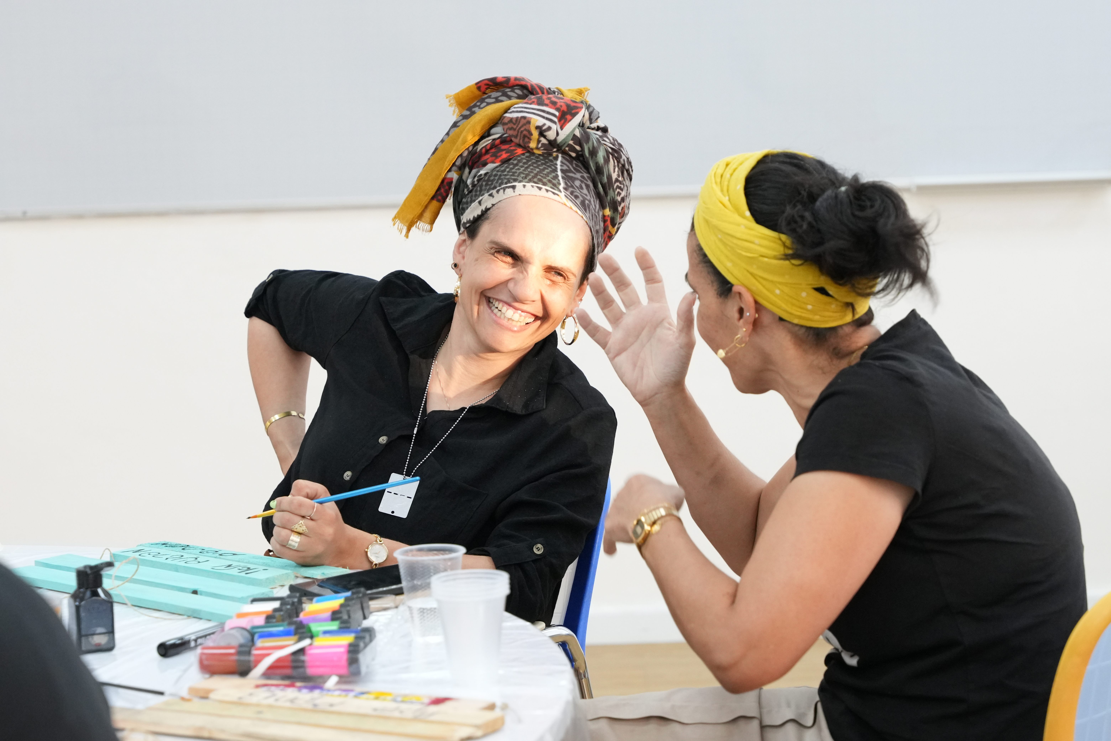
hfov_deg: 19.5
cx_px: 556
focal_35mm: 105
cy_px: 370
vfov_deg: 13.0
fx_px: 3240
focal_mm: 70
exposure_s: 1/200
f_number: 4
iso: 2500
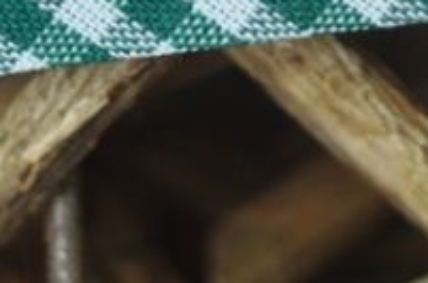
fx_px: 2977
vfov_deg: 5.4
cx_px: 130
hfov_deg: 8.2
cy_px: -105
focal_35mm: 251
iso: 400
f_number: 5
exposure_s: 1/60
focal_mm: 42
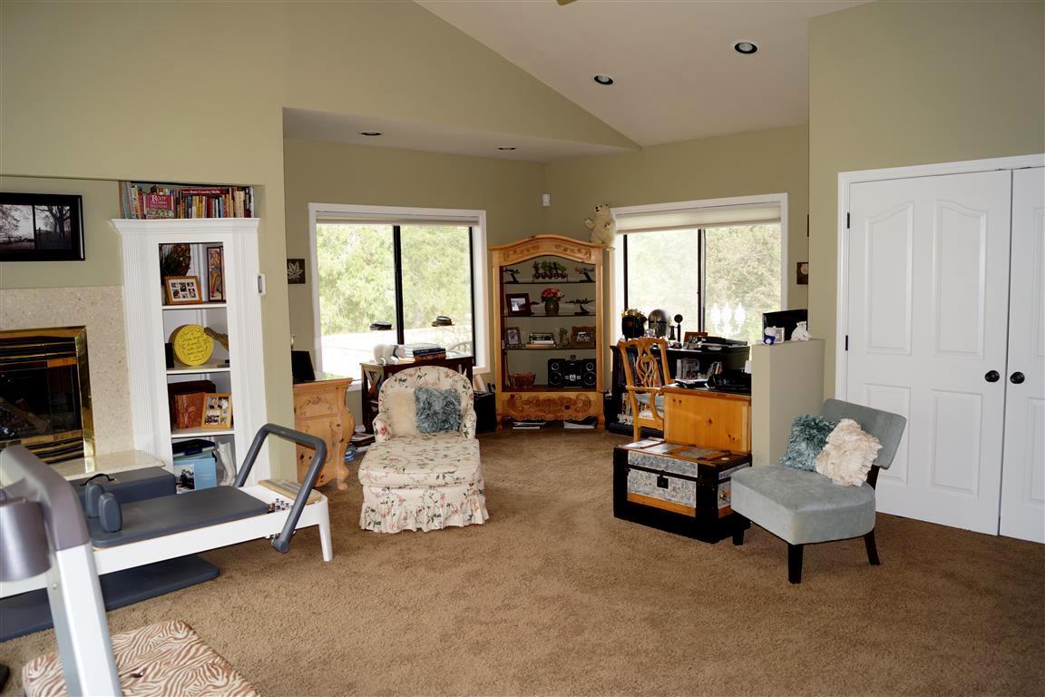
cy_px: 348
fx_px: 784
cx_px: 522
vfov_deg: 47.9
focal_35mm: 27
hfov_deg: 67.4
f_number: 4
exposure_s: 1/60
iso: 160
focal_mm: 18
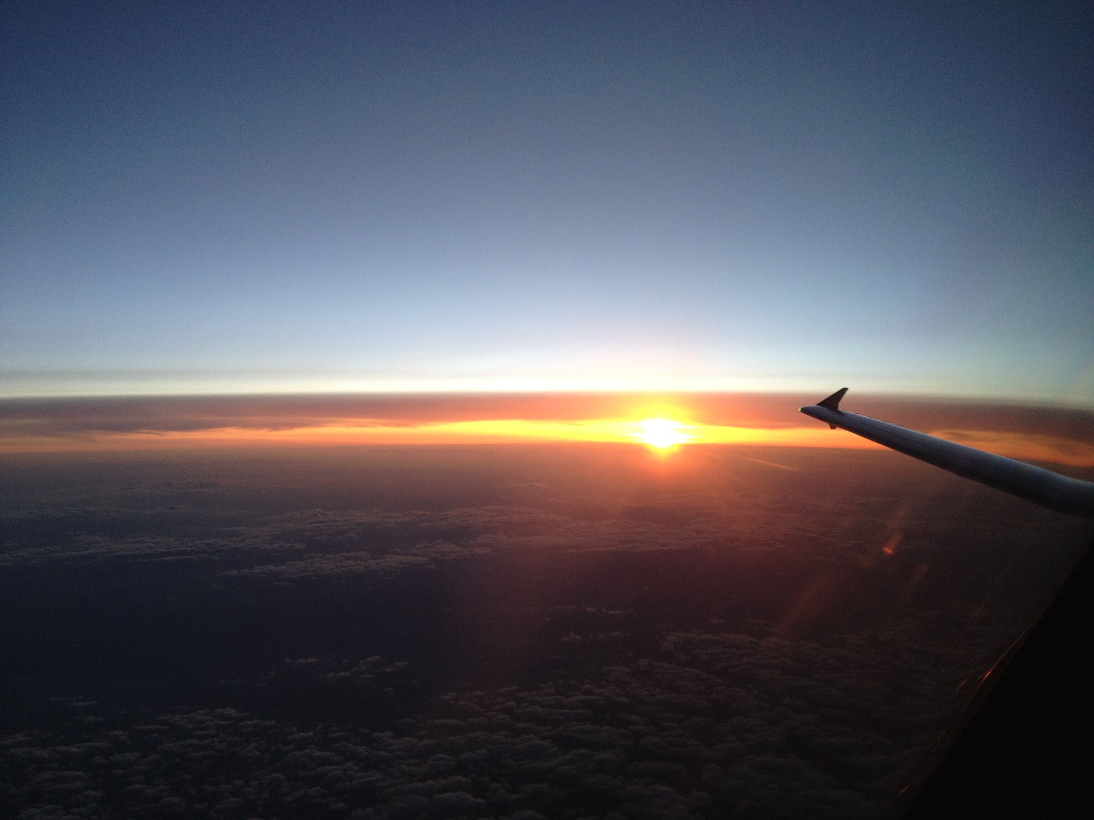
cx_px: 547
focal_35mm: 35
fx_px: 1106
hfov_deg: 52.6
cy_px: 410
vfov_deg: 40.7
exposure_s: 1/120
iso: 80
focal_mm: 4.28
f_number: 2.4
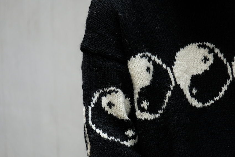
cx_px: 118
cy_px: 78
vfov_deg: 4.2
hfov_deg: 6.3
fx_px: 2122
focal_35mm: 325
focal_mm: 216.9
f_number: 6.7
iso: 800
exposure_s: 1/340
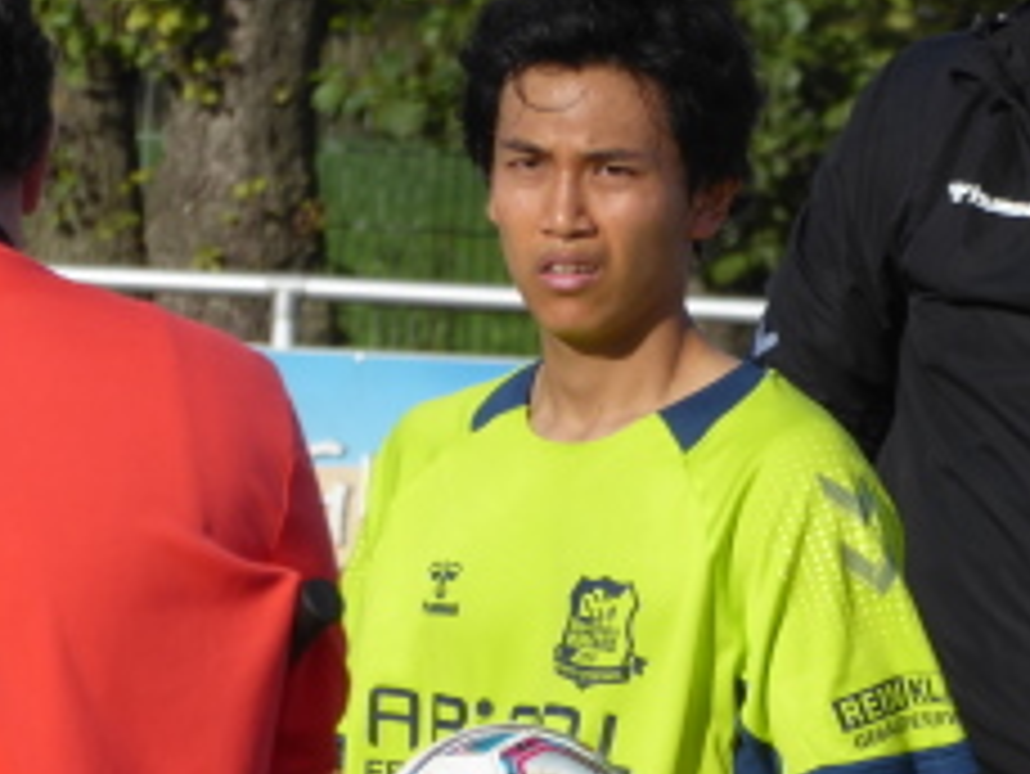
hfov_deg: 2.2
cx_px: 747
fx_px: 27210
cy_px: 441
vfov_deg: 1.6
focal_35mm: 914
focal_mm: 83.4
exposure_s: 1/250
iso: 80
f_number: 6
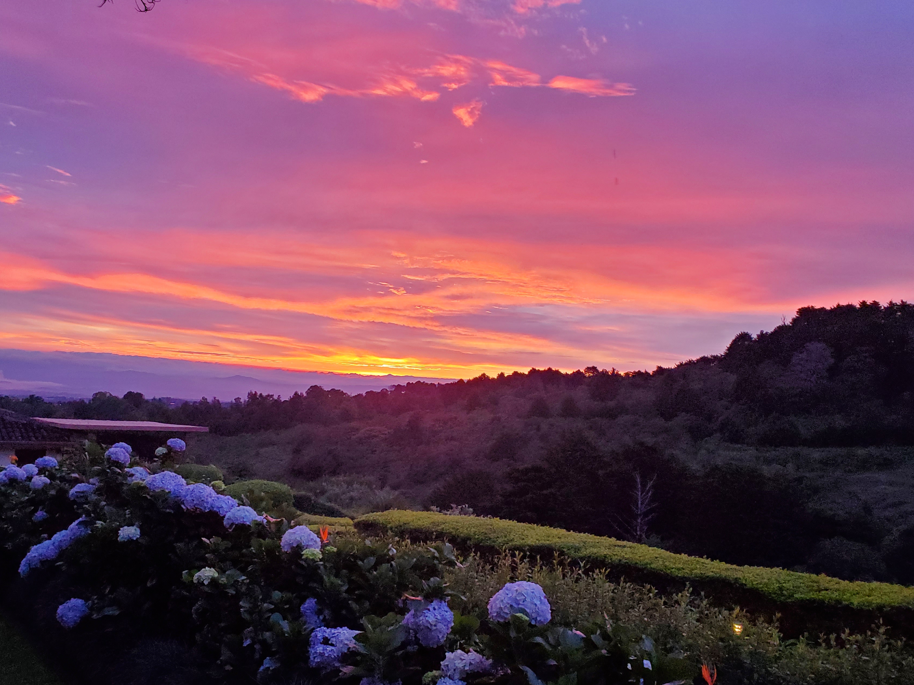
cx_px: 452
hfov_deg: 58.4
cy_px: 406
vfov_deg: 45.2
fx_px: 818
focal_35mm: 31
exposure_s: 1/85
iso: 320
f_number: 2.4
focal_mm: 4.3
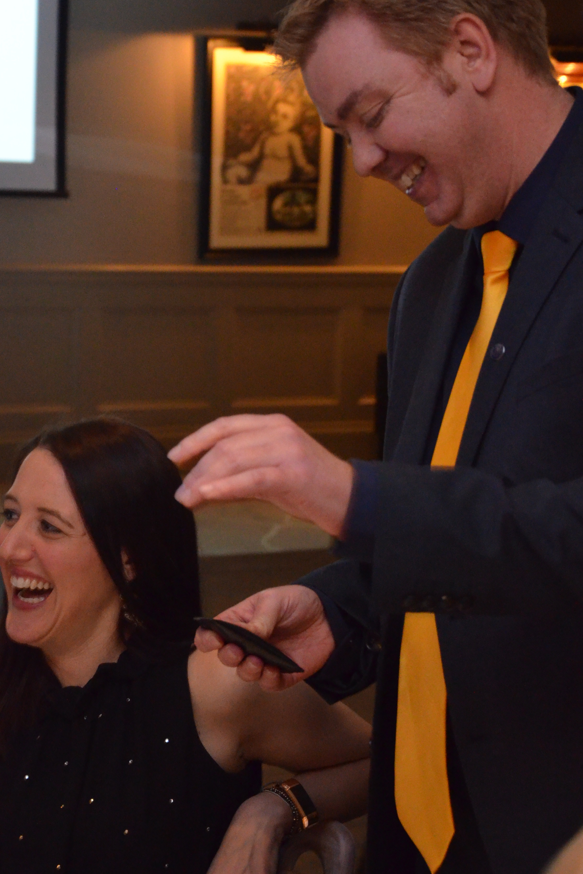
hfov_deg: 12.4
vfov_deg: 18.6
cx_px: 231
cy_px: 339
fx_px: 2671
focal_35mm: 110
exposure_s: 1/60
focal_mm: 50
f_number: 5
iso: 3200
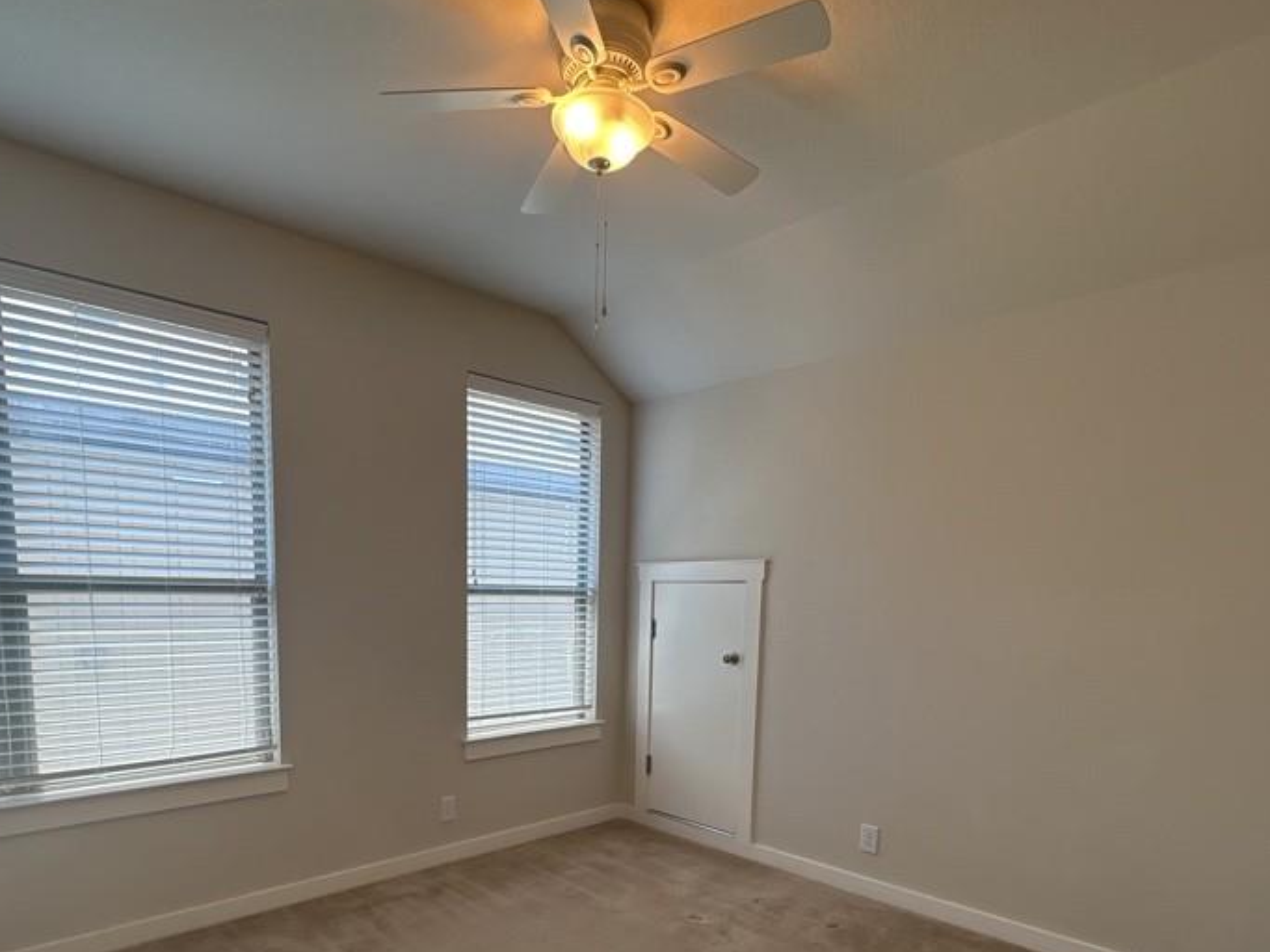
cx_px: 565
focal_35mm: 21
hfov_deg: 78.7
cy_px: 675
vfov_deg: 61.0
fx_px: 770
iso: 64
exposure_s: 1/120
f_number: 2.2
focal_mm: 2.22
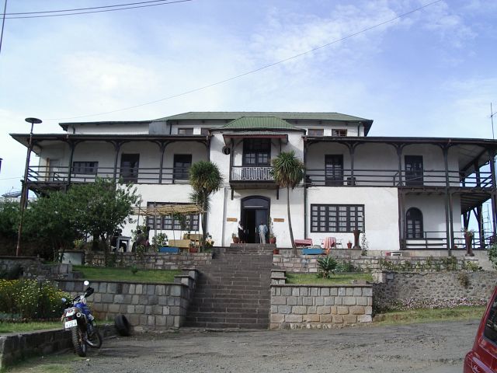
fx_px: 546
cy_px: 186
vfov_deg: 37.7
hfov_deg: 49.0
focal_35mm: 38
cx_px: 248
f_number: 4.8
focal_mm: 5.8
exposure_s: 1/200
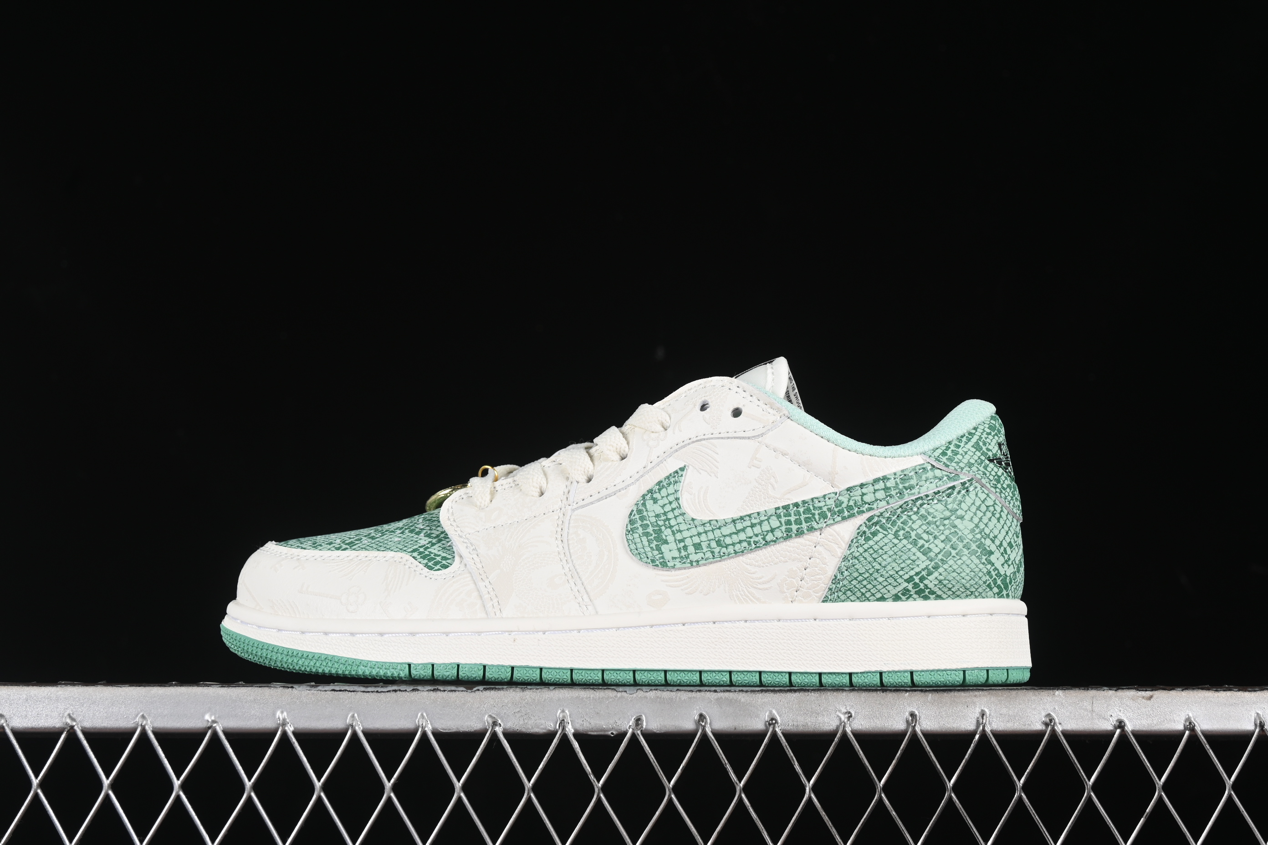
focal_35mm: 75
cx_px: 634
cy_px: 422
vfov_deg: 18.2
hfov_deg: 27.0
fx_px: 2641
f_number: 8
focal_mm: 50
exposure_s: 1/80
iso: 160
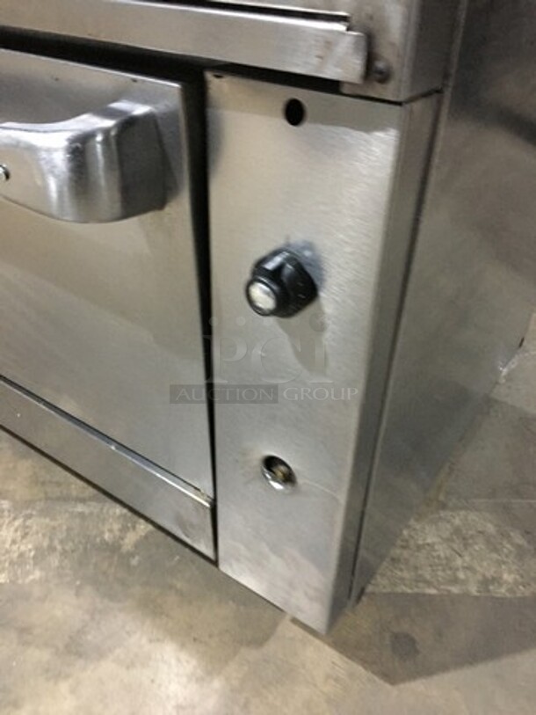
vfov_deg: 61.7
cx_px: 268
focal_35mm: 29
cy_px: 358
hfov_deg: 48.2
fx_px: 599
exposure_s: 1/4
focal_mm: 4.15
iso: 100
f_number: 2.2
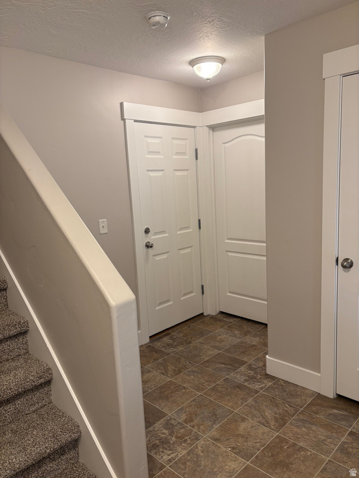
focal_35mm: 26
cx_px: 180
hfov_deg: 53.1
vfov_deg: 67.3
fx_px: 360
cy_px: 239
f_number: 1.6
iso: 80
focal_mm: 5.96
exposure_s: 1/60
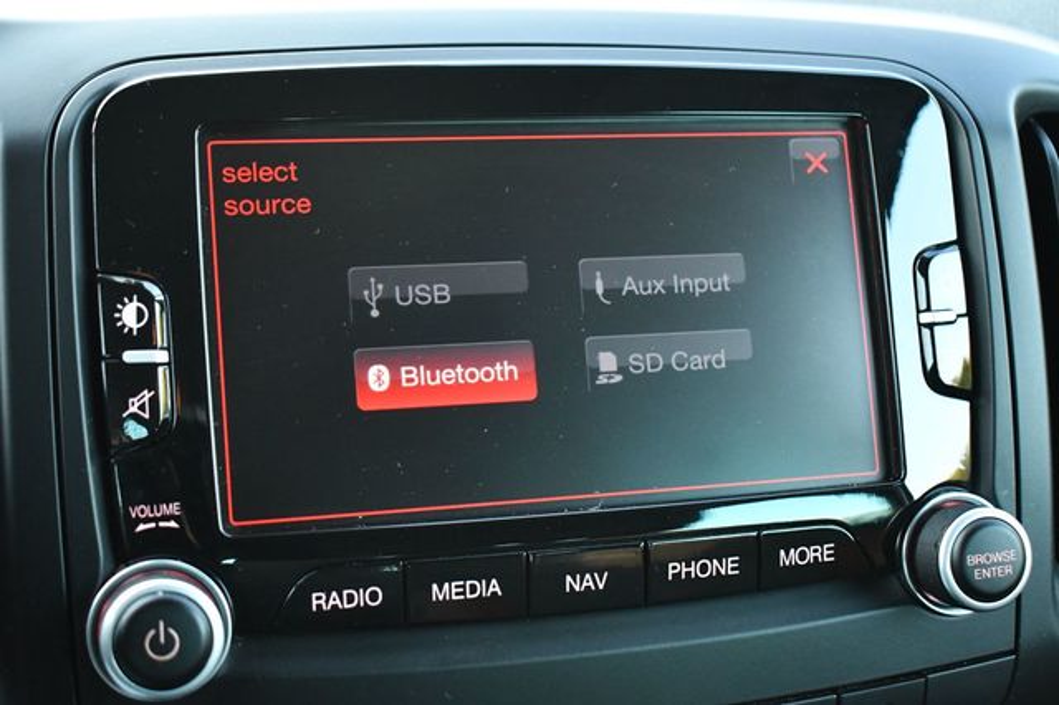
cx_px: 530
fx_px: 1529
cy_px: 352
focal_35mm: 52
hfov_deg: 38.2
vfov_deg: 26.0
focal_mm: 35
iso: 3200
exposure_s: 1/100
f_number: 4.5
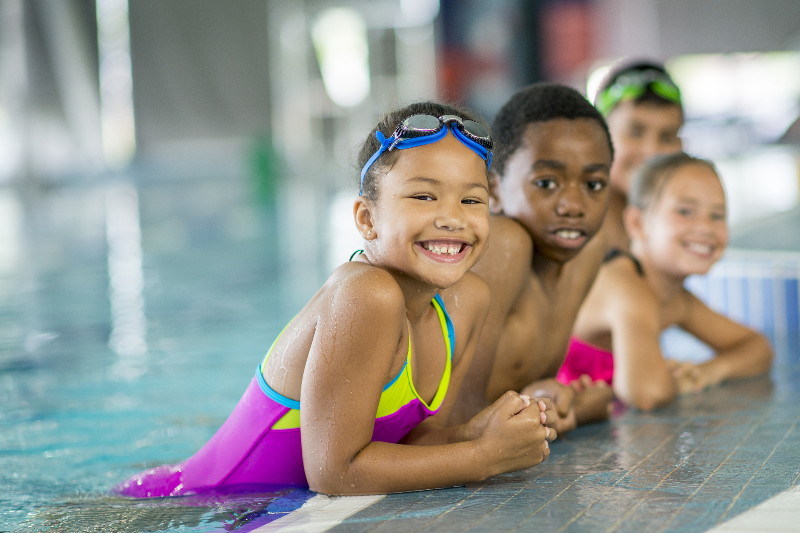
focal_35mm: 85
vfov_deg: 16.1
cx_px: 400
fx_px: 1889
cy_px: 266
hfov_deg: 23.9
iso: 320
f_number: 1.6
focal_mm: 85
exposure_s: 1/400
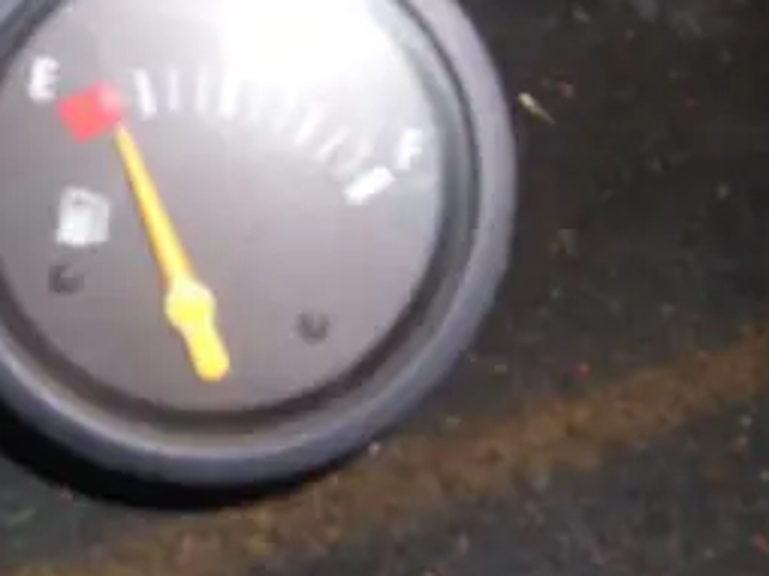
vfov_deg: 22.2
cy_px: 350
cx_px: 84
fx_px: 1466
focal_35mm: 66
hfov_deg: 28.3
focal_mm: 5.8
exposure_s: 1/30
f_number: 2.8
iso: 50
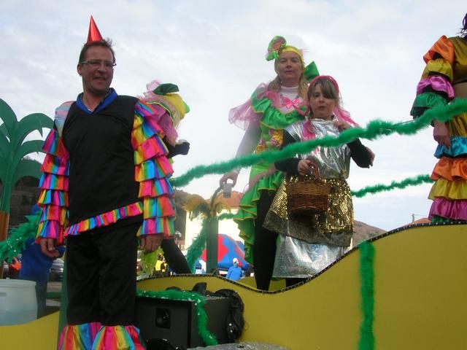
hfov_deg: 52.6
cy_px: 175
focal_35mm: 35
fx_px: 472
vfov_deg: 40.7
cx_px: 234
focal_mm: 5.8
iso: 50
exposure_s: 1/190
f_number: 5.6
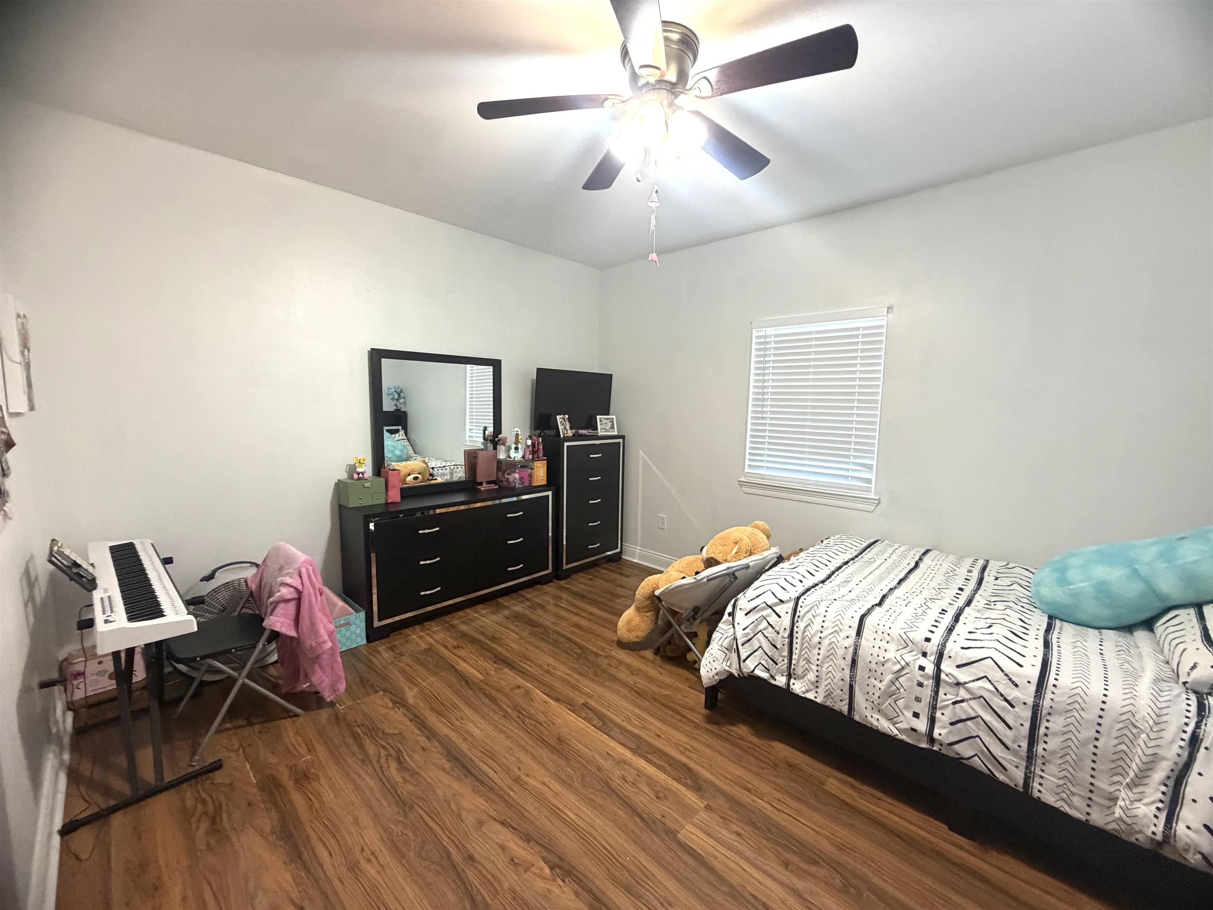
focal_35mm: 14
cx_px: 606
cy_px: 455
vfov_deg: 85.7
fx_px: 491
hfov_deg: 102.1
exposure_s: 1/60
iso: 400
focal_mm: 2.22
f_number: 2.2
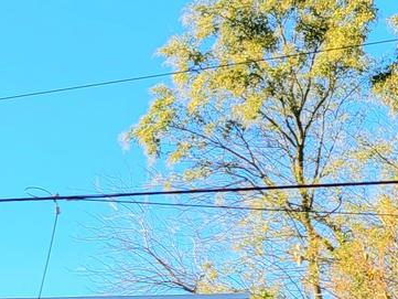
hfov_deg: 12.5
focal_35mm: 136
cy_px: 388
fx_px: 1564
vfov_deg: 10.7
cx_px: -426
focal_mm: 6.7
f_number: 1.8
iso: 16
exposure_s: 1/312
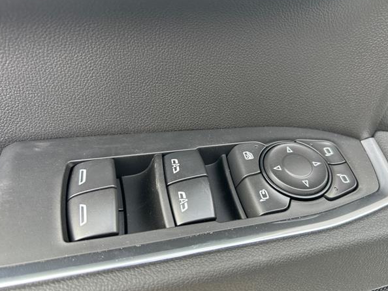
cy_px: 147
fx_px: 314
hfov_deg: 63.4
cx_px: 204
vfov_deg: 49.8
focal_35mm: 28
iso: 80
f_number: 1.5
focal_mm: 5.7
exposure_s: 1/121
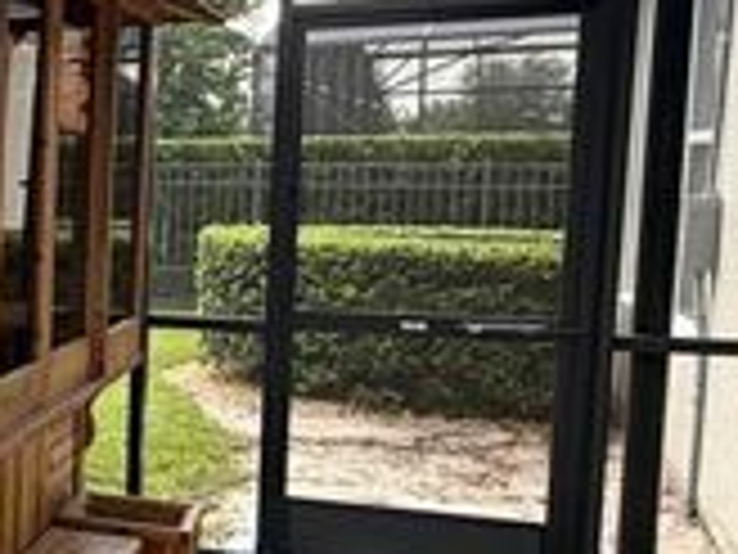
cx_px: -308
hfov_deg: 25.7
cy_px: 315
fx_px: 1279
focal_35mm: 60
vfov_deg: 24.4
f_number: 2.2
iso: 64
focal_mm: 2.22
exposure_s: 1/215
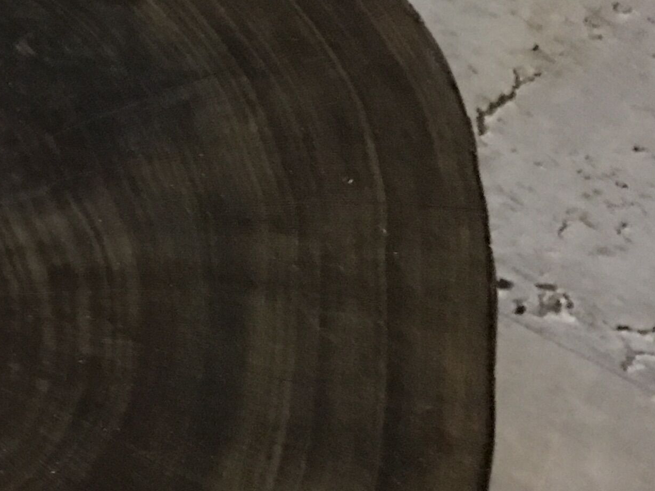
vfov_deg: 15.5
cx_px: -285
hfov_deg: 18.6
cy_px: 335
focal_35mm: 95
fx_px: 1797
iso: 160
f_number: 2.2
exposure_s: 1/4
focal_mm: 4.15
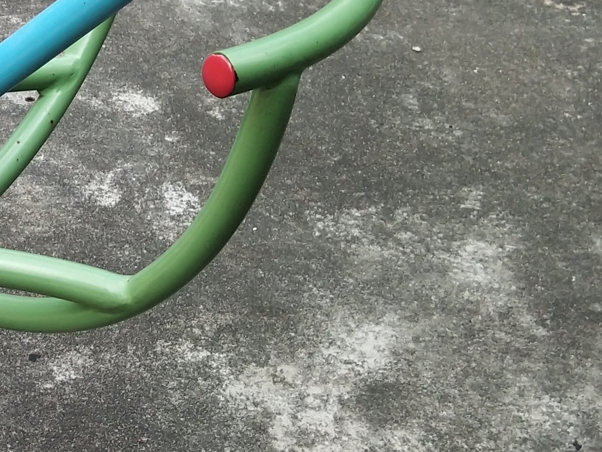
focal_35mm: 102
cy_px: 193
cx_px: -50
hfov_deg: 18.6
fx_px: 1774
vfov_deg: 14.5
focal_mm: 3.69
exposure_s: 1/314
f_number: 2.2
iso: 50
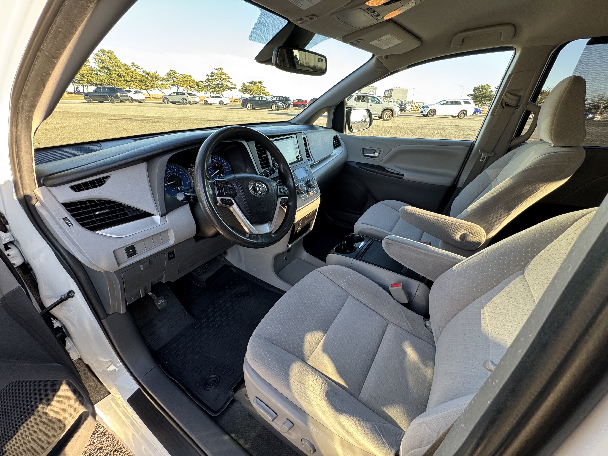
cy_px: 228
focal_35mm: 14
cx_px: 304
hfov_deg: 102.1
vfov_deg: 85.7
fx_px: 246
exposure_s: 1/99
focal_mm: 2.22
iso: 125
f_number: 2.2
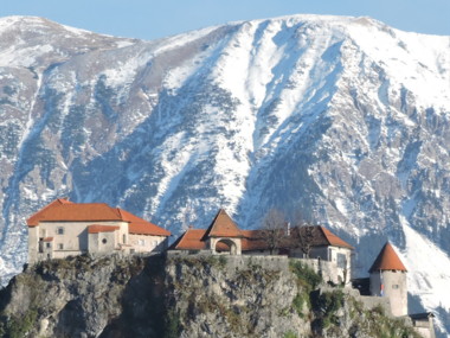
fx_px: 2340
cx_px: 225
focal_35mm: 180
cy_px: 169
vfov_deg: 8.2
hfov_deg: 11.0
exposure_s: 1/400
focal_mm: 32.2
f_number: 5.3
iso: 100
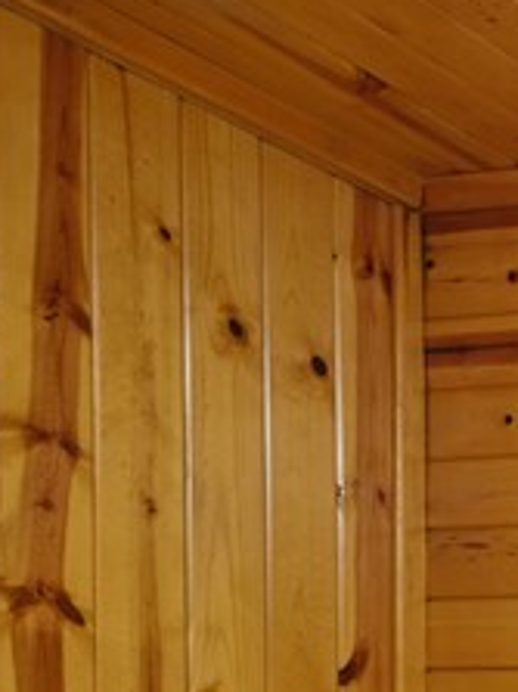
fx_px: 1498
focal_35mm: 75
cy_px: 856
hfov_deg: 12.6
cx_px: 1396
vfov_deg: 23.5
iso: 400
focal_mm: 16
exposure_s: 1/13
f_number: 5.6
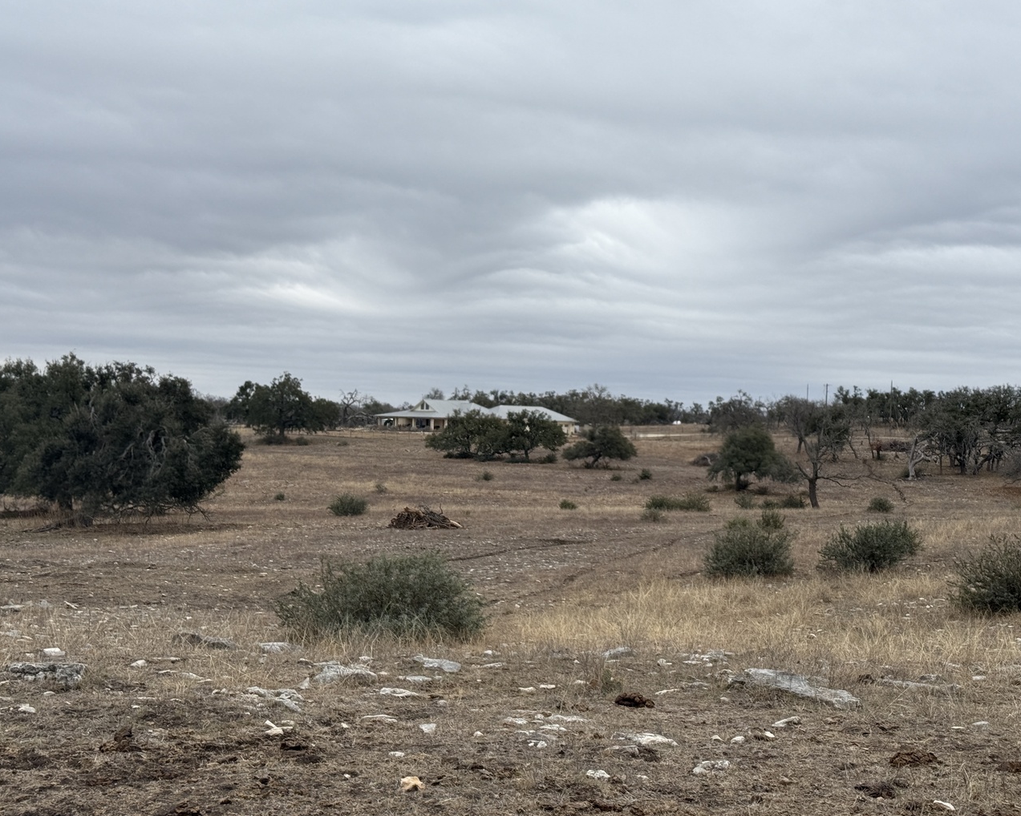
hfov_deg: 35.4
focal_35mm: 53
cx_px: 480
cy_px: 414
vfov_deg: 28.6
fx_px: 1601
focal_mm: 6.76
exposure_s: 1/3534
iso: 64
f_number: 1.78
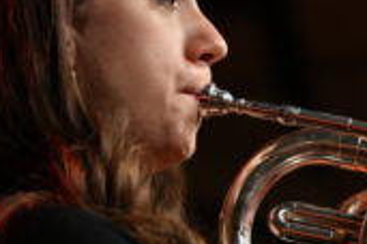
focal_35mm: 205
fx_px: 2090
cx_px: 373
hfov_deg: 10.0
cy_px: 115
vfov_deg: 6.7
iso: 640
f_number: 2.8
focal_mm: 70
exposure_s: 1/60
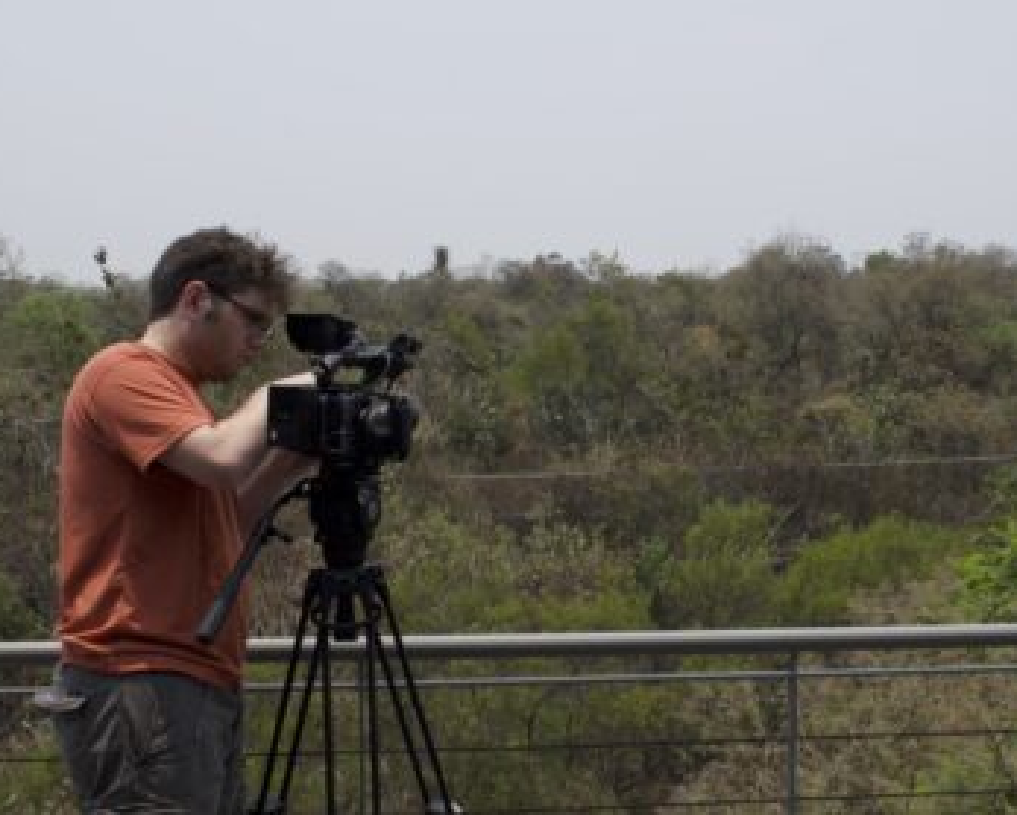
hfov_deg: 31.6
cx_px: 595
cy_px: 408
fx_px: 1794
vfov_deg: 25.6
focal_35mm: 60
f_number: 16
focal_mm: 35
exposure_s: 1/125
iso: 100
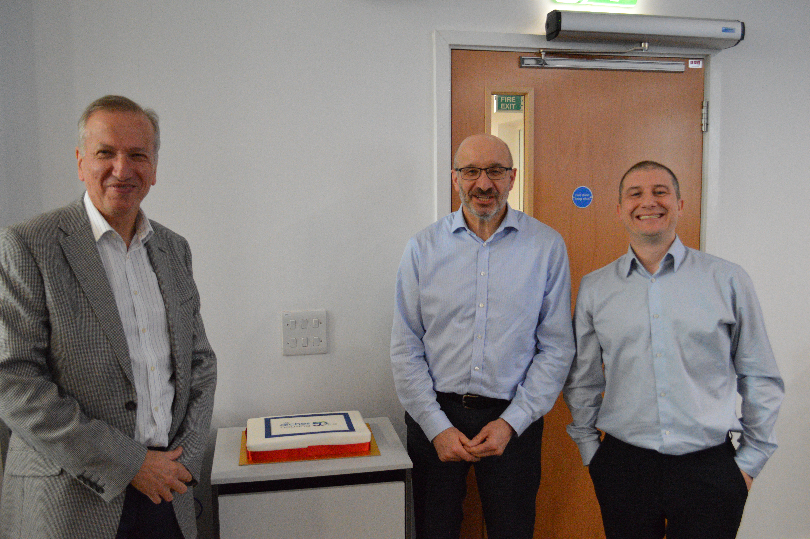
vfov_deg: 39.9
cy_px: 270
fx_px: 742
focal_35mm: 33
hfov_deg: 57.3
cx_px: 405
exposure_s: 1/250
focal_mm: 22
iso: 3200
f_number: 3.8
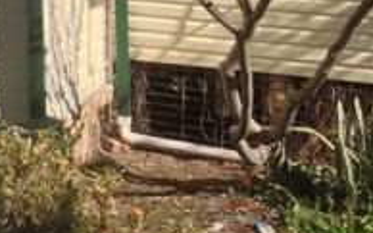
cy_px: -116
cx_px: -110
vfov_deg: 11.9
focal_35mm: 105
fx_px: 1067
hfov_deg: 18.5
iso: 50
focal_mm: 4.28
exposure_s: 1/1453
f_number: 2.4
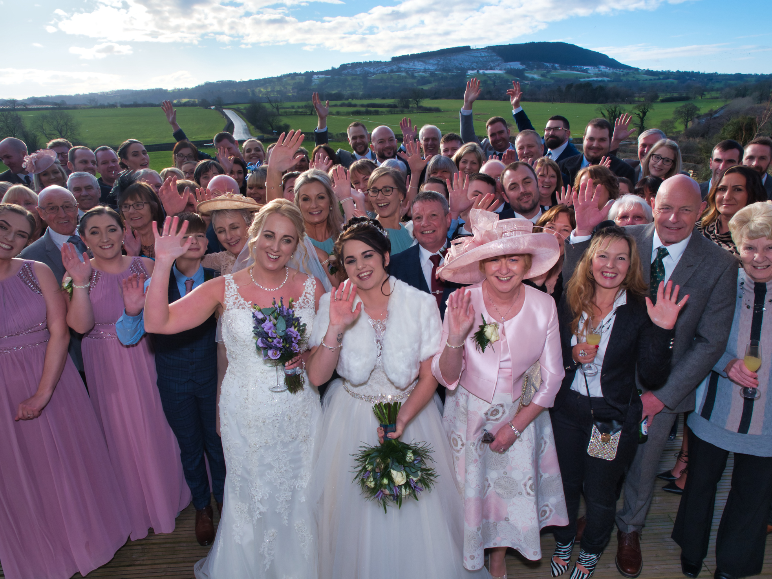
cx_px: 397
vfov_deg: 54.9
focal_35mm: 25
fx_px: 558
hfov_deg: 69.4
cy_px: 294
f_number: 9
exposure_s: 1/250
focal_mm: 12
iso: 200
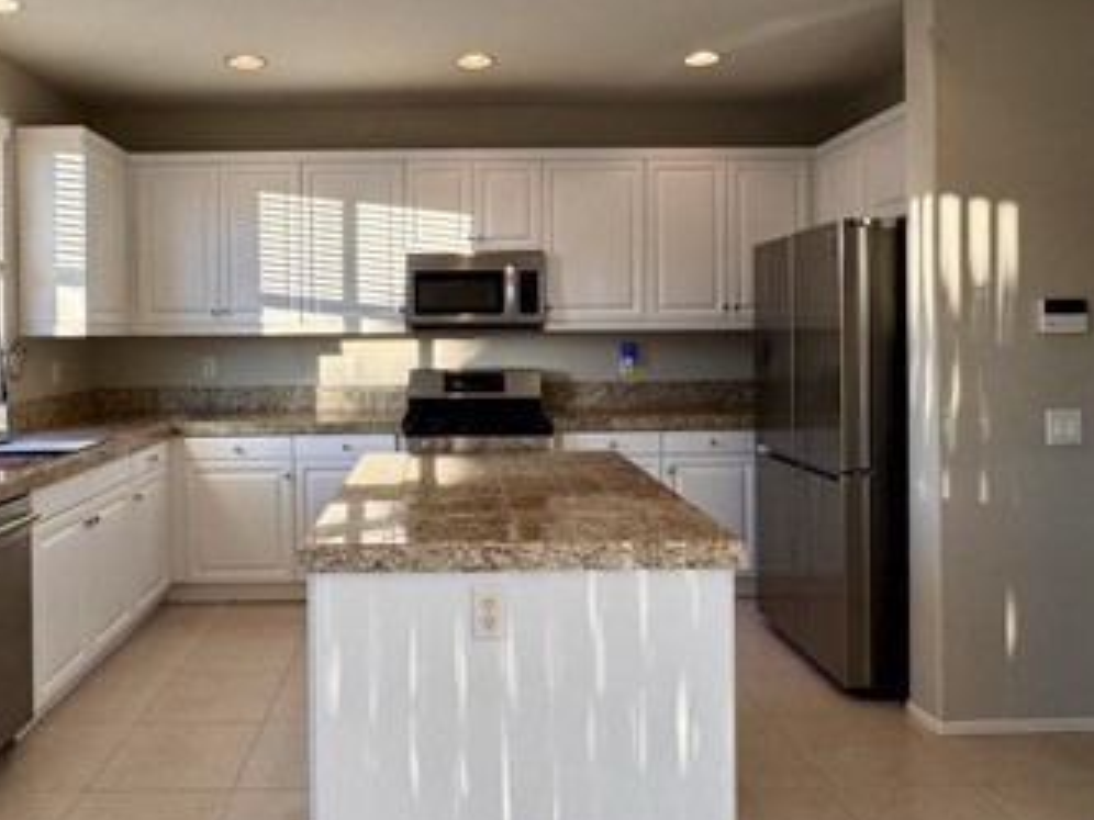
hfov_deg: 64.8
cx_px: 448
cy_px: 339
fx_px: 853
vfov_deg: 51.1
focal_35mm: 27
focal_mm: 2.22
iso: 80
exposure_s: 1/120
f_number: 2.2
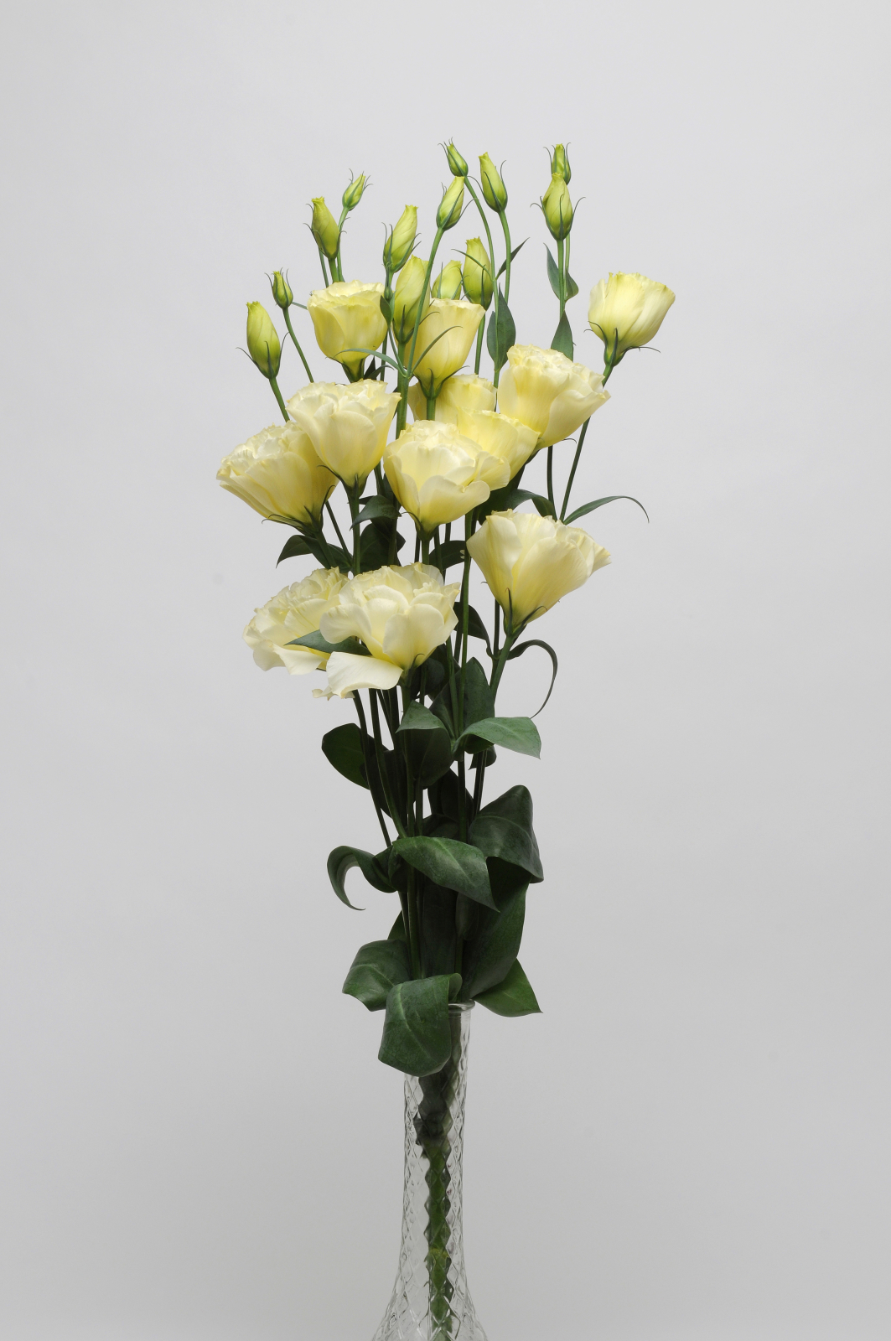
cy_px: 670
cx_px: 446
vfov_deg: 19.5
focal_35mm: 105
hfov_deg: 13.0
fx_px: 3907
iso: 200
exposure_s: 1/60
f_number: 13
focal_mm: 70
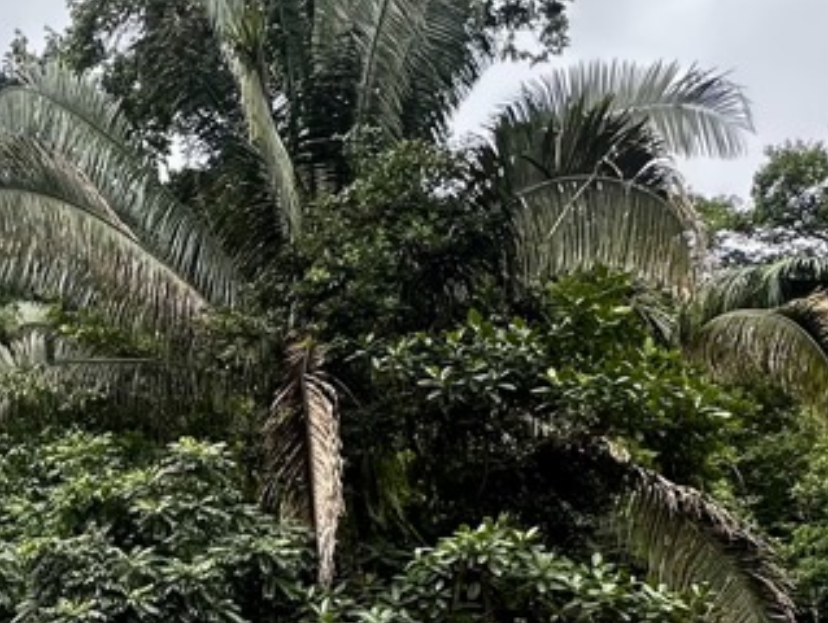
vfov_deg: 26.2
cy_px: 611
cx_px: 74
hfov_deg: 34.1
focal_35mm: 53
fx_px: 1269
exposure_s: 1/225
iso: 40
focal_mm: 2.22
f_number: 2.2
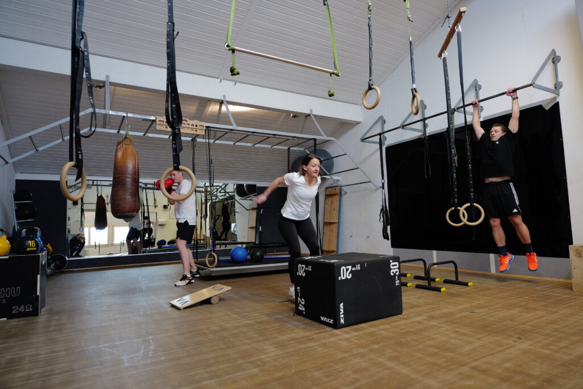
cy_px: 194
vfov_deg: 59.5
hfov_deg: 81.2
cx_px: 292
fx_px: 340
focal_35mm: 21
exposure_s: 1/125
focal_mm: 21
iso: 2000
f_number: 5.6
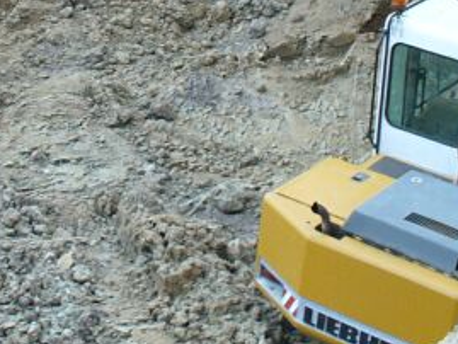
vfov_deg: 13.2
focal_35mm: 110
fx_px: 1456
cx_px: 65
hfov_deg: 17.7
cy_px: -37
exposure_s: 1/40
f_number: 2.8
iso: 100
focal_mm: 6.1
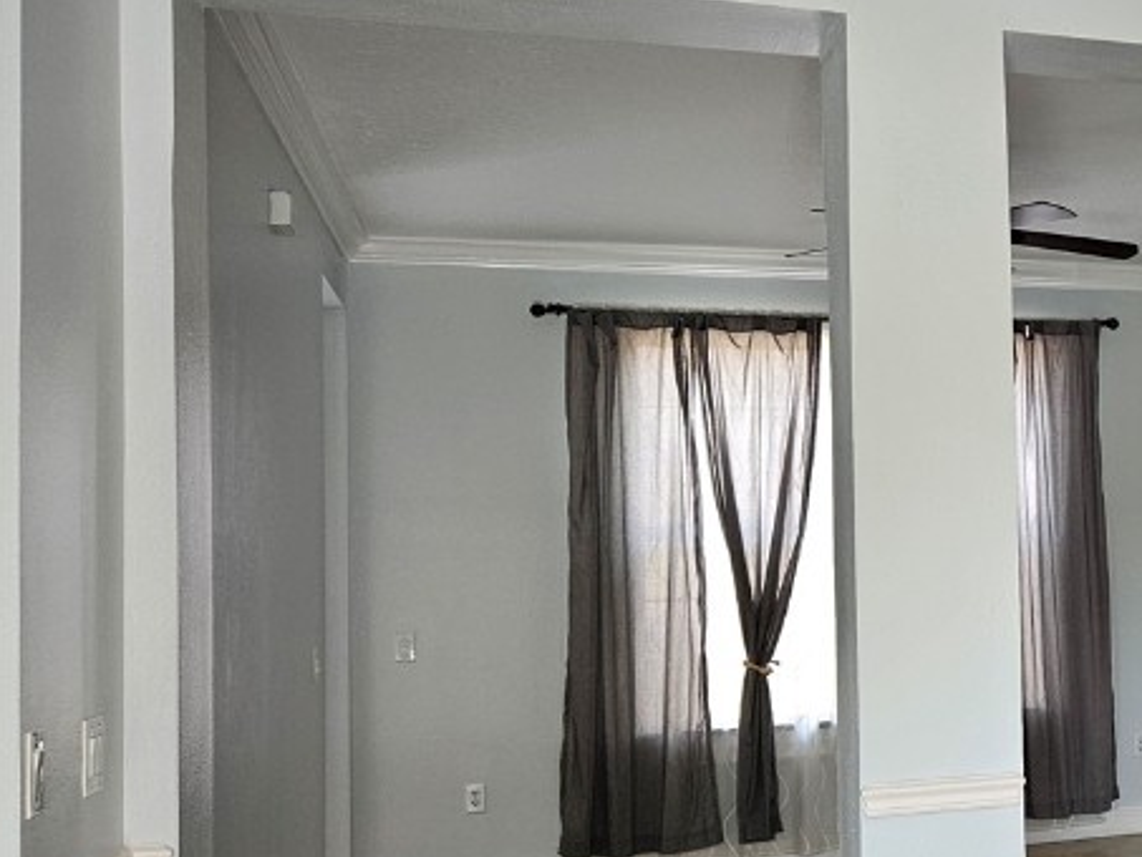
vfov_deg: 28.0
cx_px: 1283
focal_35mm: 52
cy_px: 476
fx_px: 1716
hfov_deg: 32.1
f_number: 1.8
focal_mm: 5.4
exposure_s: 1/207
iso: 160
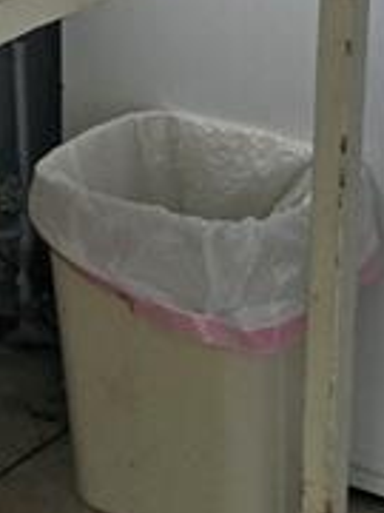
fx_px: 2263
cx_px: -179
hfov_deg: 9.4
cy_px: -57
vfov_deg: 12.7
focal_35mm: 153
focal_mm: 6.3
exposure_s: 1/180
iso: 50
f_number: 1.7
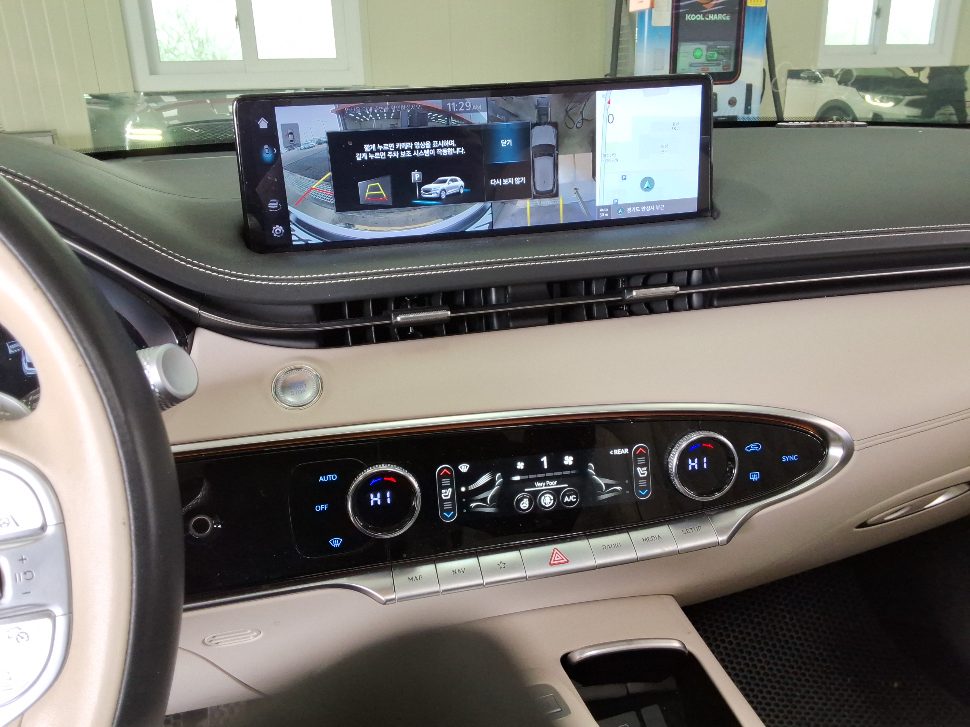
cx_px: 485
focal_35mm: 28
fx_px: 785
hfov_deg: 63.4
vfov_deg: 49.7
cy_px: 364
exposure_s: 1/60
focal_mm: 2.91
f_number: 1.9
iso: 46
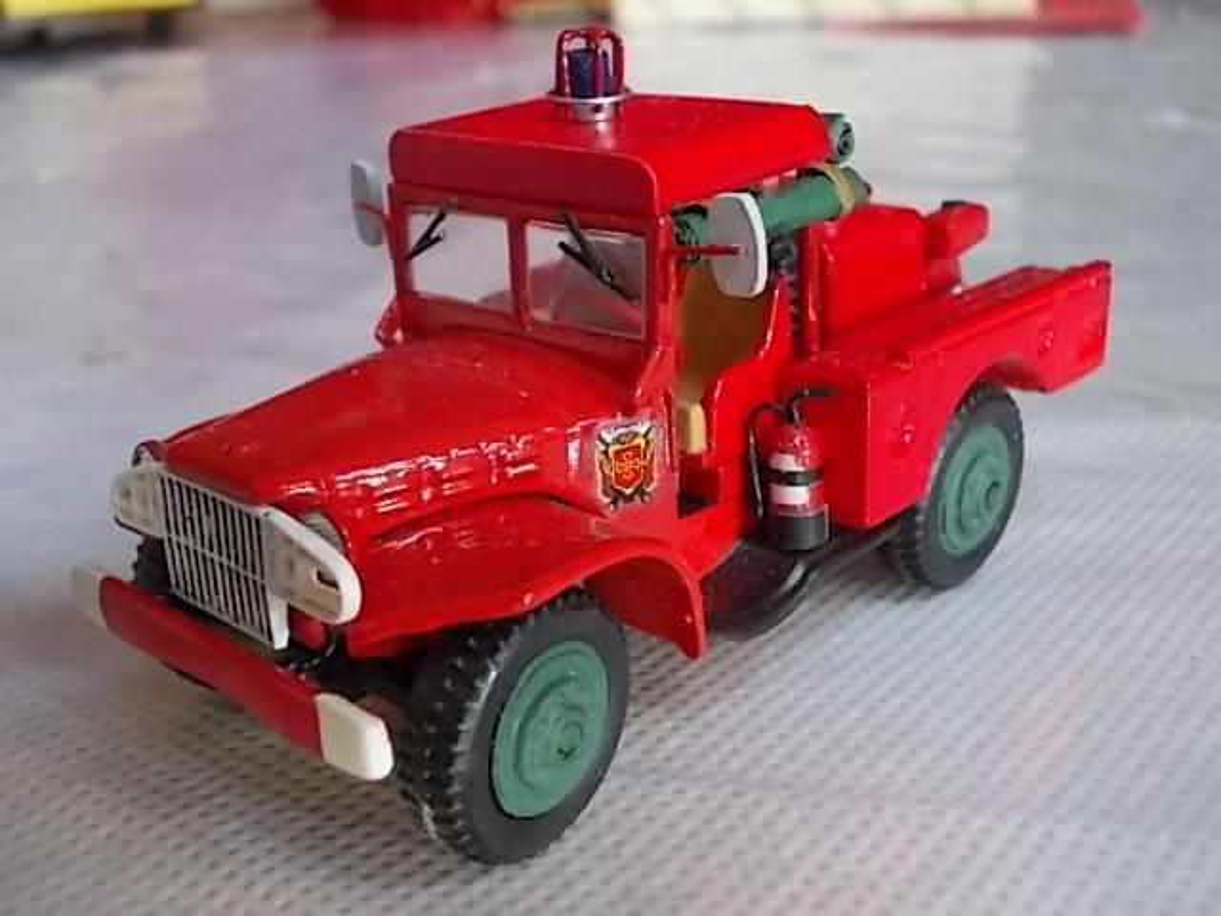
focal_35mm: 43
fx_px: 1517
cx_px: 610
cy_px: 458
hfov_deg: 43.9
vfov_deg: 33.6
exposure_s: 1/4
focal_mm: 6.1
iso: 200
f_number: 3.3
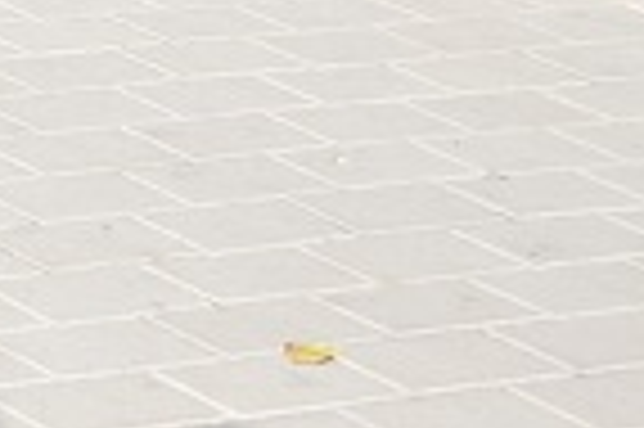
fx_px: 4128
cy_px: -707
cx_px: -1265
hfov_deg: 7.8
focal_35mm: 231
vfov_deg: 5.7
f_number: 5
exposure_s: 1/640
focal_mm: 22
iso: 200
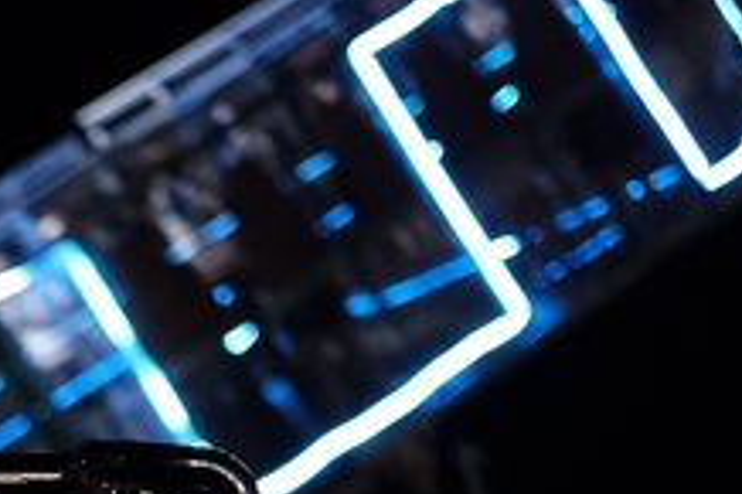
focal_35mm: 229
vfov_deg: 5.9
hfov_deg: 8.7
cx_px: -497
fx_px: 4716
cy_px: 901
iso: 2000
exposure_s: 1/125
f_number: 2
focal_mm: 35
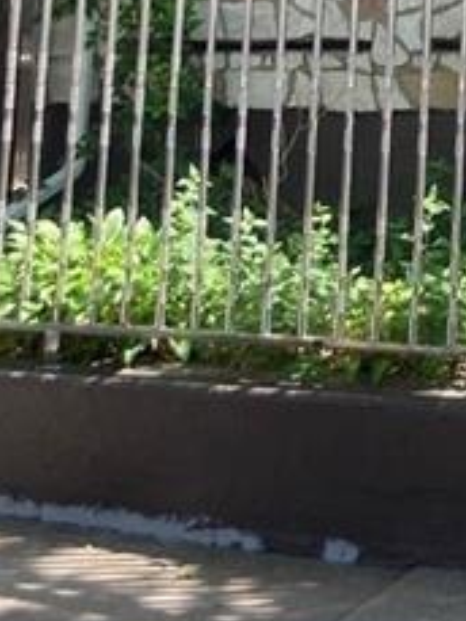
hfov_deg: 14.5
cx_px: 729
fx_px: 1686
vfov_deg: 19.1
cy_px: -217
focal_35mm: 94
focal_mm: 3.99
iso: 20
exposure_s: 1/160
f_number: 1.8
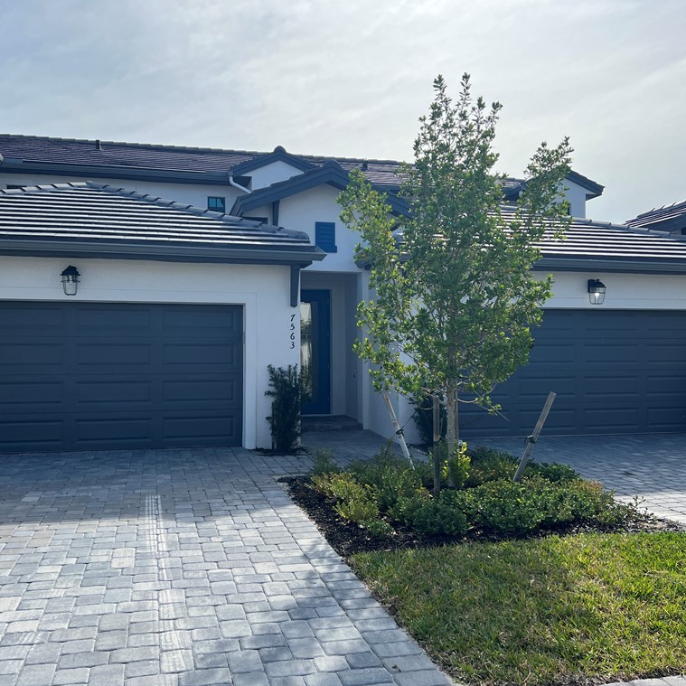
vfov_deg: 52.5
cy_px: 340
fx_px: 695
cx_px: 318
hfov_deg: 52.5
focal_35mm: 31
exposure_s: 1/4274
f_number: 1.5
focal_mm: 5.7
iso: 50
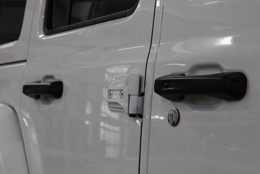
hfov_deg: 26.0
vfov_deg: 17.5
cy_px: 87
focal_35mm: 78
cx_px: 130
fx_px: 563
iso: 1100
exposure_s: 1/60
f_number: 8
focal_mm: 52
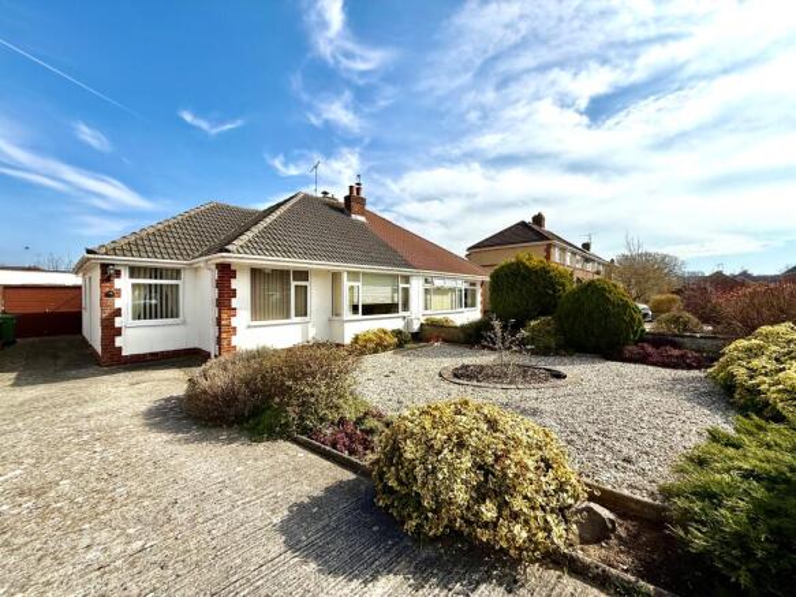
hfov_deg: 102.1
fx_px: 322
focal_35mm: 14
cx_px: 398
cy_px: 298
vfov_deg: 85.7
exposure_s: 1/2841
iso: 50
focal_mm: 2.22
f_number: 2.2
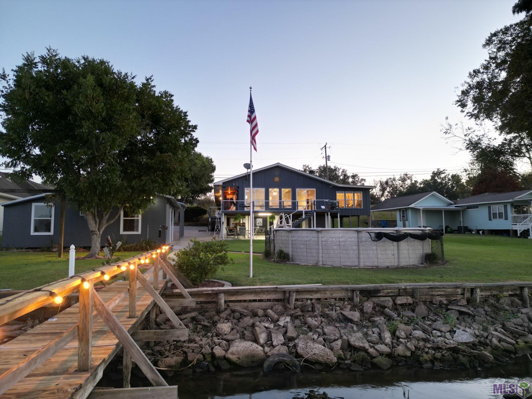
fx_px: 369
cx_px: 266
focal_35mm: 24
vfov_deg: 56.8
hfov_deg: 71.6
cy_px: 200
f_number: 1.7
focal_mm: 6.72
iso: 100
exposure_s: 1/25
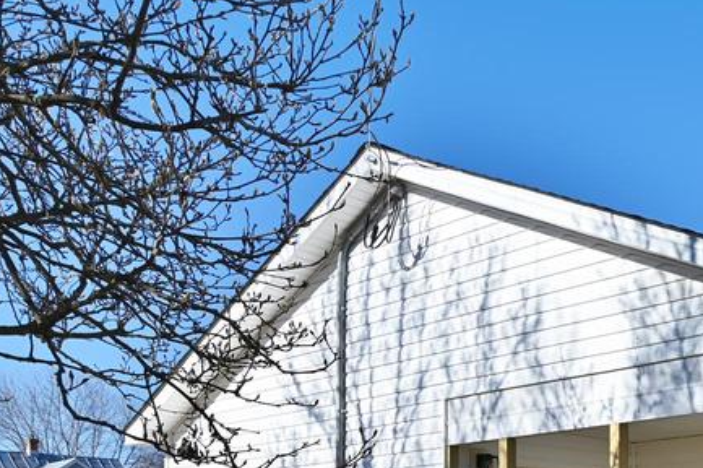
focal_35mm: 52
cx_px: 748
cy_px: 537
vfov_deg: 24.0
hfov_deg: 33.8
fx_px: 1015
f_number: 8
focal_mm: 22
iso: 100
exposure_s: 1/400
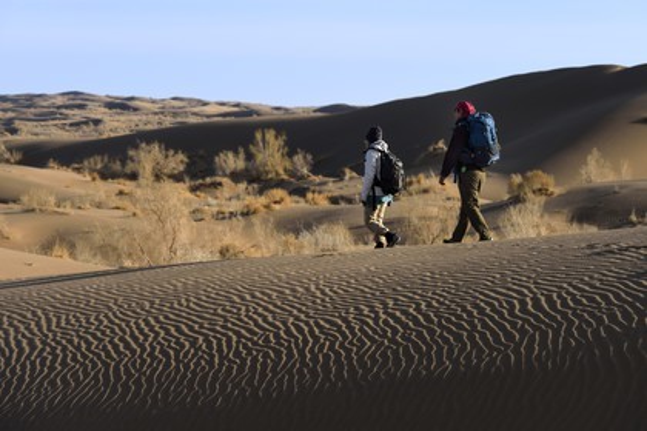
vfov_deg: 7.6
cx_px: 324
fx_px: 3235
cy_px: 216
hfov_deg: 11.4
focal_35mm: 180
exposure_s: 1/320
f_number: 9
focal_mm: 180
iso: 200
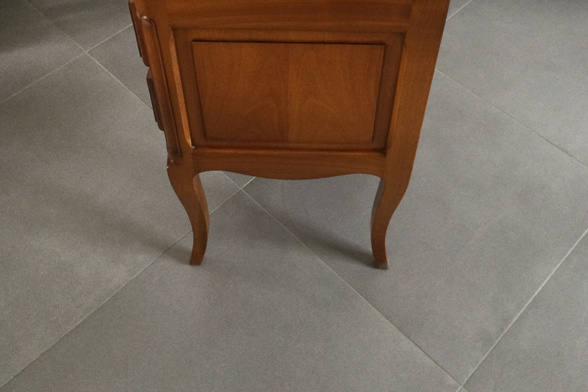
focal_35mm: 44
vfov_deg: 29.8
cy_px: 76
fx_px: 719
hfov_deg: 44.5
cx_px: 296
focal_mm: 3.3
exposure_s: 1/33
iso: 200
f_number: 2.4
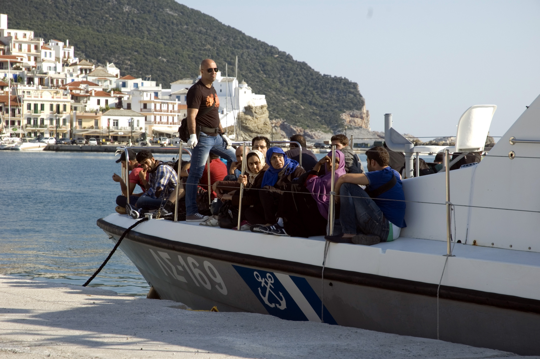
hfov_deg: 19.5
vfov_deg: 13.0
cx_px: 270
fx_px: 1574
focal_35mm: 105
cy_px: 180
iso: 200
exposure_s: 1/250
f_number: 8
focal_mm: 70
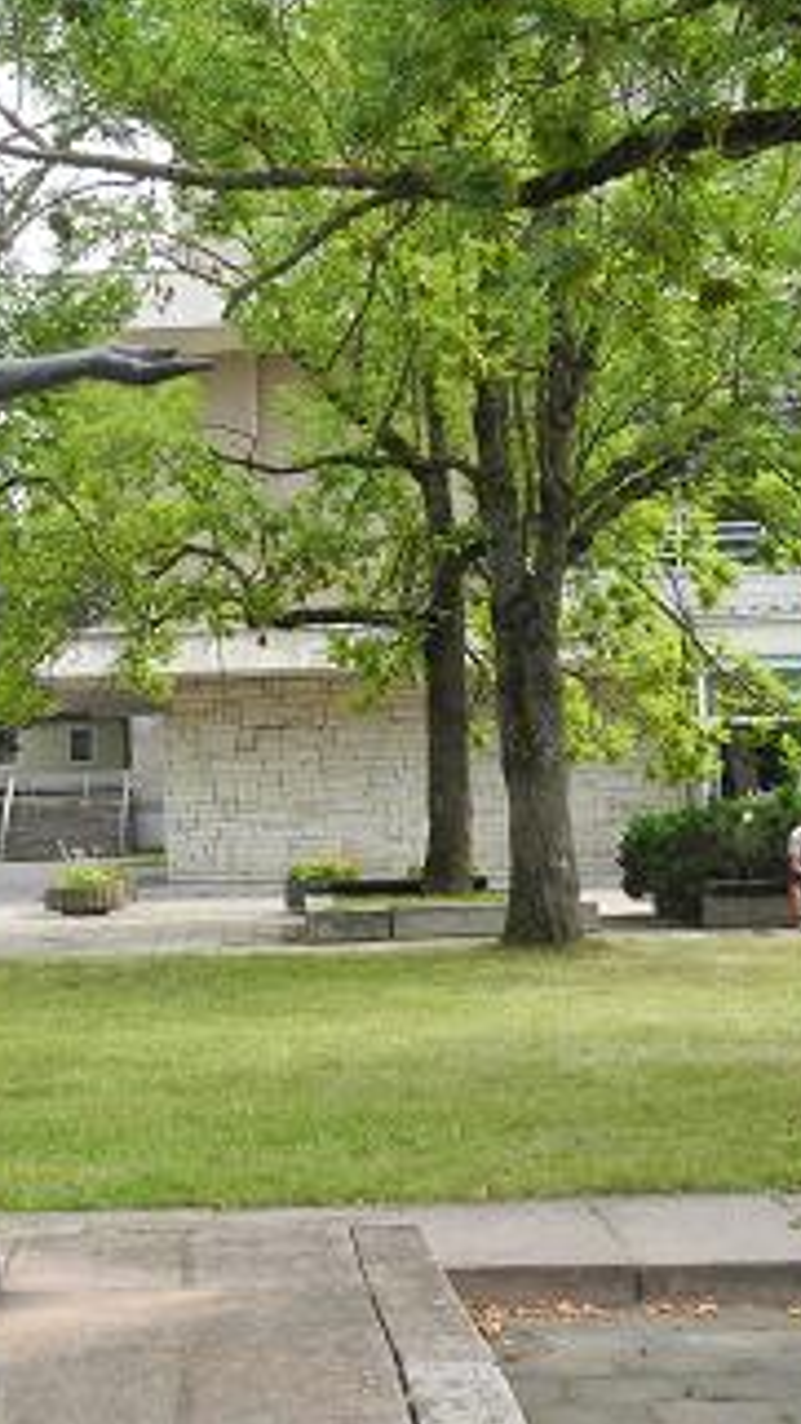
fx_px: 2947
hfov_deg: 15.4
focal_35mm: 78
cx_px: 150
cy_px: 584
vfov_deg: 27.1
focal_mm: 9.7
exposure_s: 1/250
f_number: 3.2
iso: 100
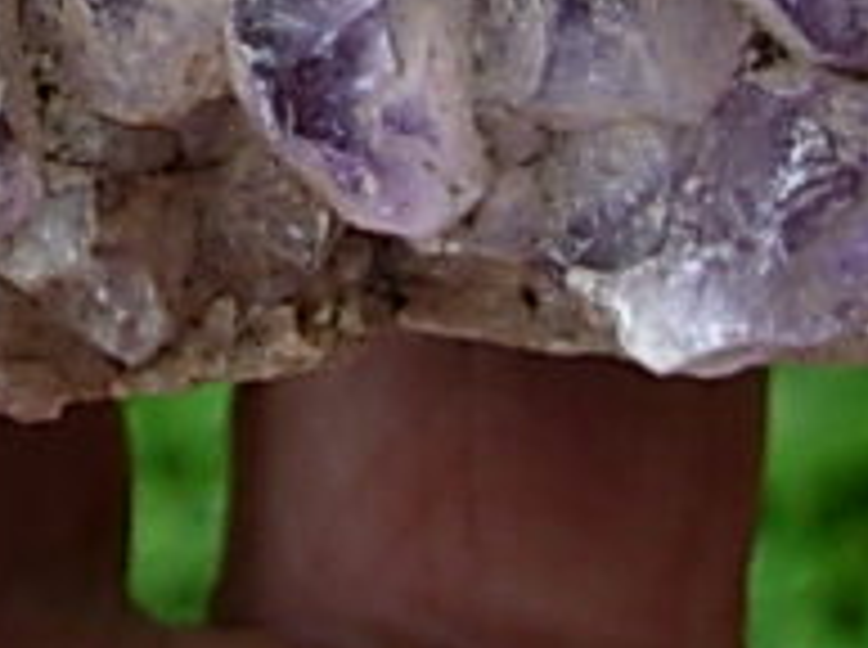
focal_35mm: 202
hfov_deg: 9.7
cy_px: -410
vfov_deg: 7.2
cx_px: 13
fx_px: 5056
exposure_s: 1/342
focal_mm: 6.3
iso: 50
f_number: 2.9
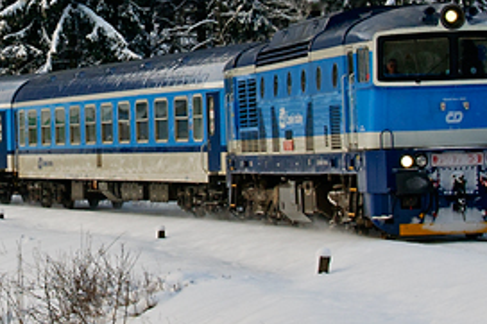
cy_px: -76
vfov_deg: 7.5
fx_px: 2447
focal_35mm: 181
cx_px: -13
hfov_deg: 11.2
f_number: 7.1
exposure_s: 1/250
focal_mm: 32
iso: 200
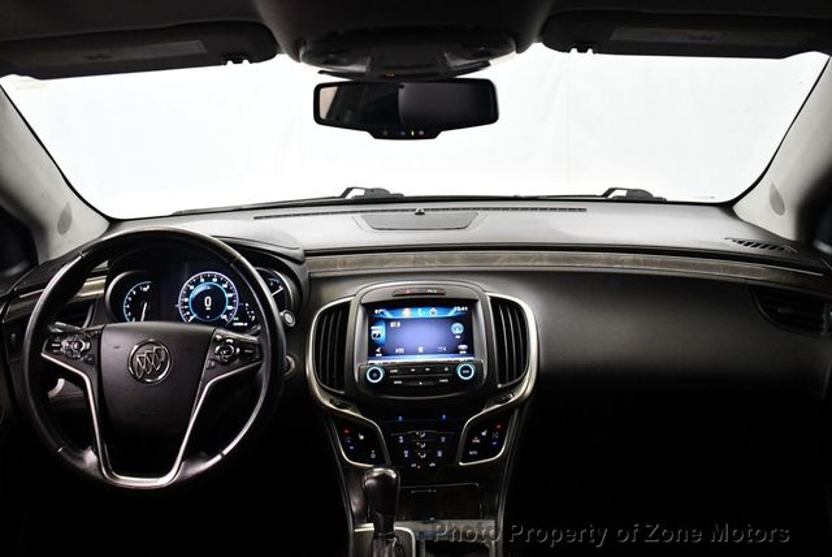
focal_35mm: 36
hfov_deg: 53.1
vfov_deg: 36.9
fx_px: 833
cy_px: 278
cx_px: 416
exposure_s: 1/100
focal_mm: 18
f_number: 3.5
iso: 3200
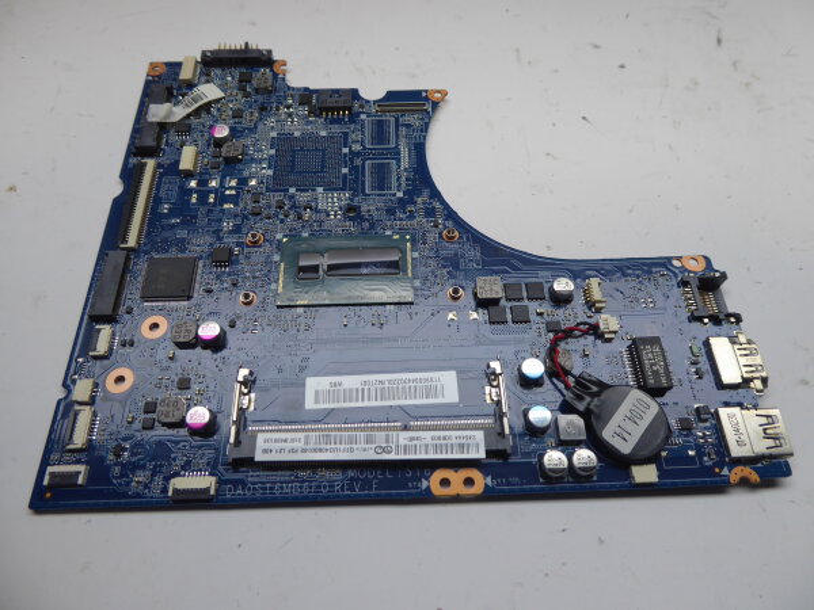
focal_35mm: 25
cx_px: 407
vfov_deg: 54.9
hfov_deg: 69.4
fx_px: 588
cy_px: 305
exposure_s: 1/100
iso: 80
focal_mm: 4.3
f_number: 3.3
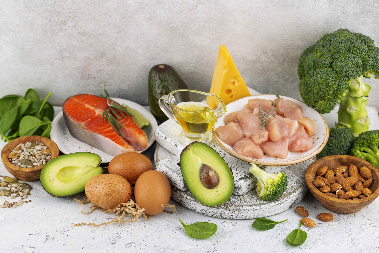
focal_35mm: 105
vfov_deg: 13.1
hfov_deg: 19.4
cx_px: 190
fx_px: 1106
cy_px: 126
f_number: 9
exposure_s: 1/100
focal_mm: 105
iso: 100
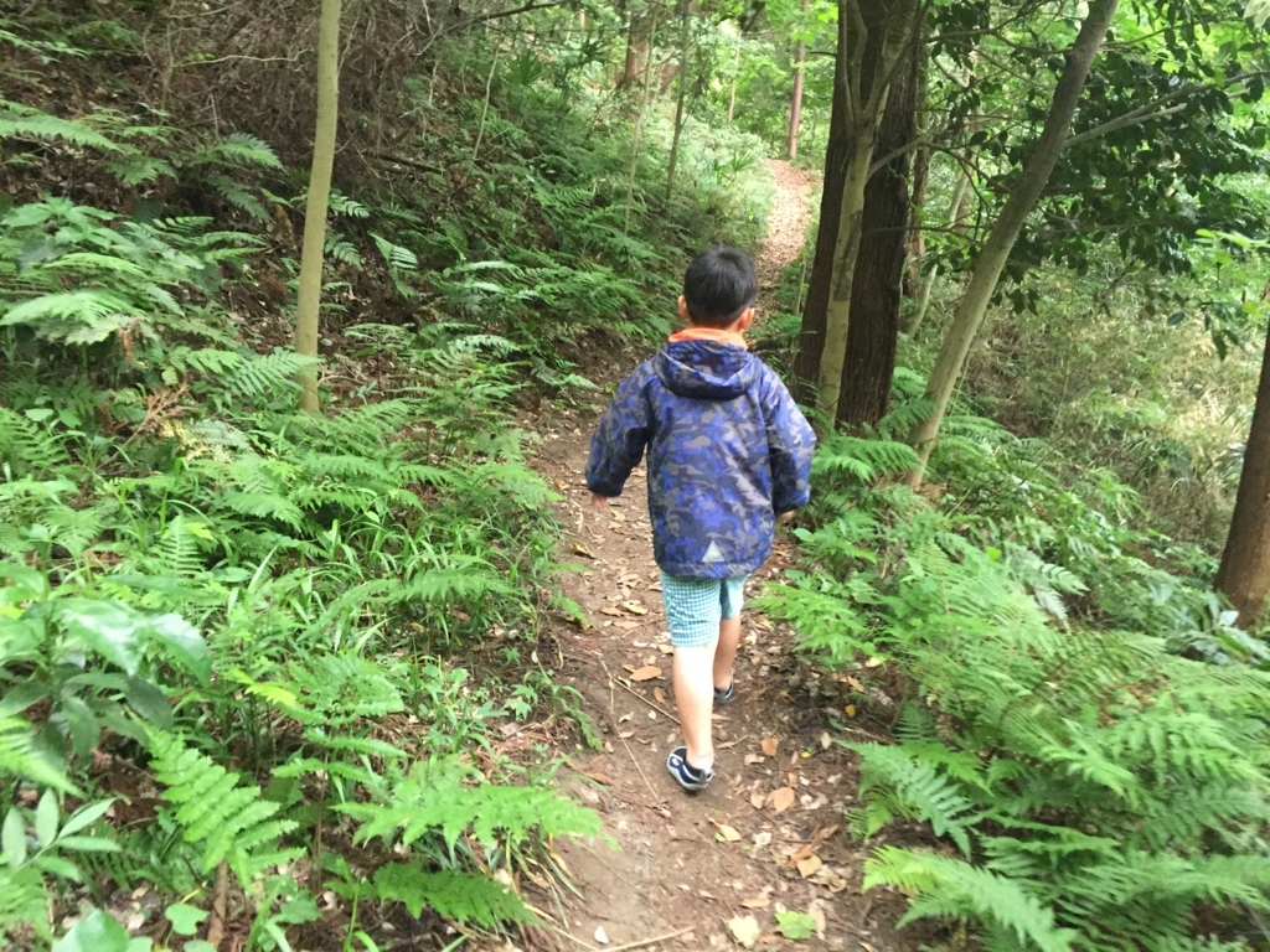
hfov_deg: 61.7
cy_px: 476
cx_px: 635
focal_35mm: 29
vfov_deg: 48.2
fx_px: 1064
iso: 250
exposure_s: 1/30
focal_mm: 4.15
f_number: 2.2
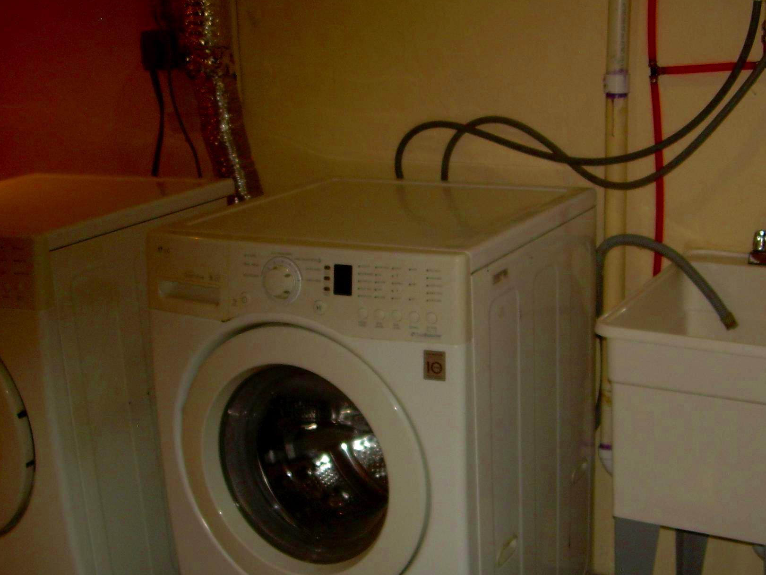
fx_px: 1062
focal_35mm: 48
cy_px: 297
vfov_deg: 30.3
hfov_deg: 39.6
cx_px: 427
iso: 50
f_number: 2.8
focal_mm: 6.3
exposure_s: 1/60
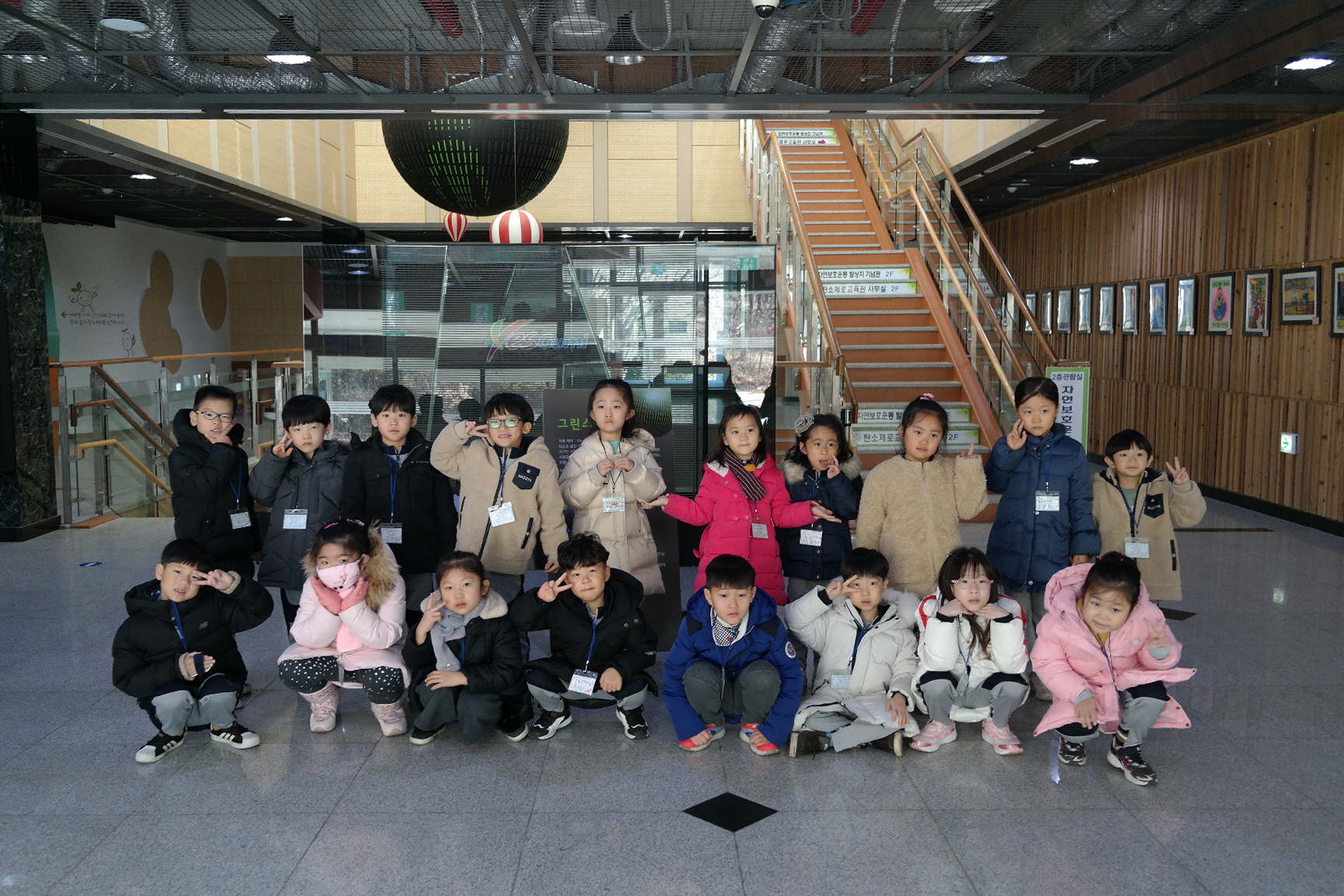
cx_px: 672
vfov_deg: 43.6
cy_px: 448
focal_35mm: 30
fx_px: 1120
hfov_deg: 61.9
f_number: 3.5
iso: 400
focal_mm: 20
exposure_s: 1/40
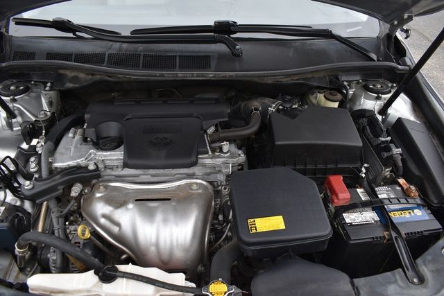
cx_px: 222
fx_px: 333
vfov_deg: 48.0
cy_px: 148
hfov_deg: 67.4
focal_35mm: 27
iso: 250
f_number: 5.6
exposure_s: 1/250
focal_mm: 18
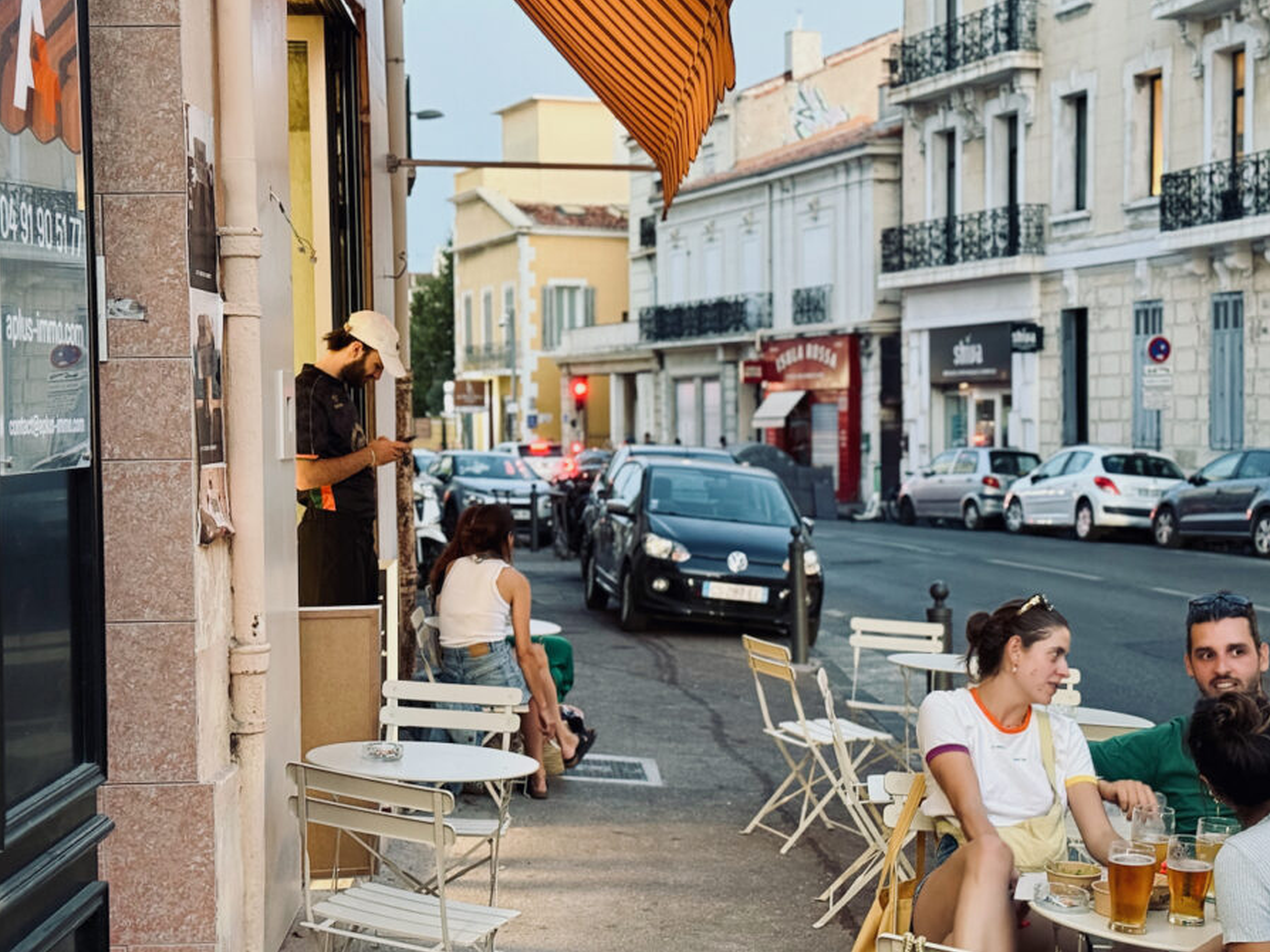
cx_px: 646
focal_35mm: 55
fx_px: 2017
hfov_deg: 34.9
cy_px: 497
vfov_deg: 26.5
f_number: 1.78
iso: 500
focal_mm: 6.76
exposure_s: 1/25
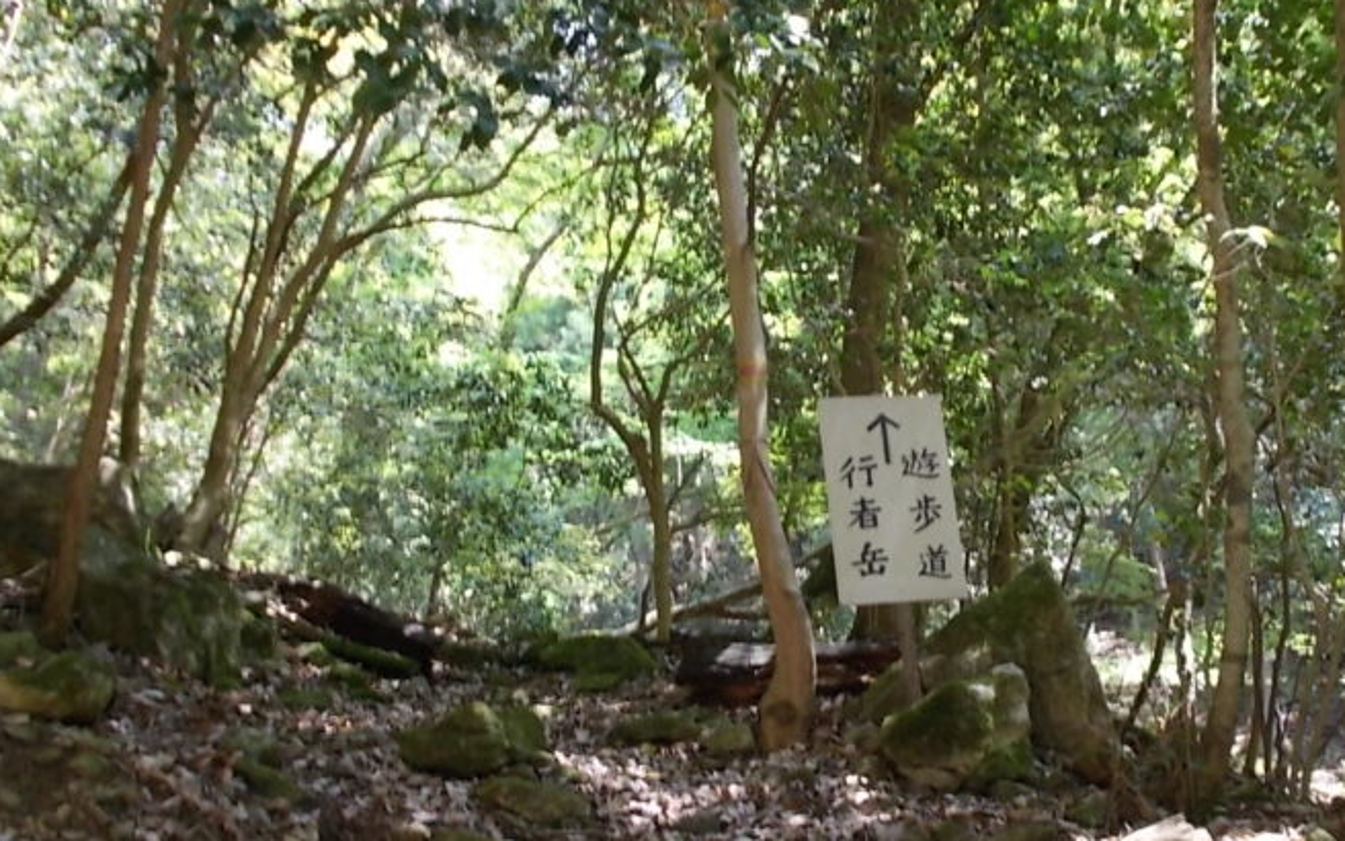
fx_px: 1576
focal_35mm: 43
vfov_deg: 29.7
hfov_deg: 45.9
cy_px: 531
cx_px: 812
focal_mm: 4.6
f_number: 3.2
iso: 80
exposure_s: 1/30
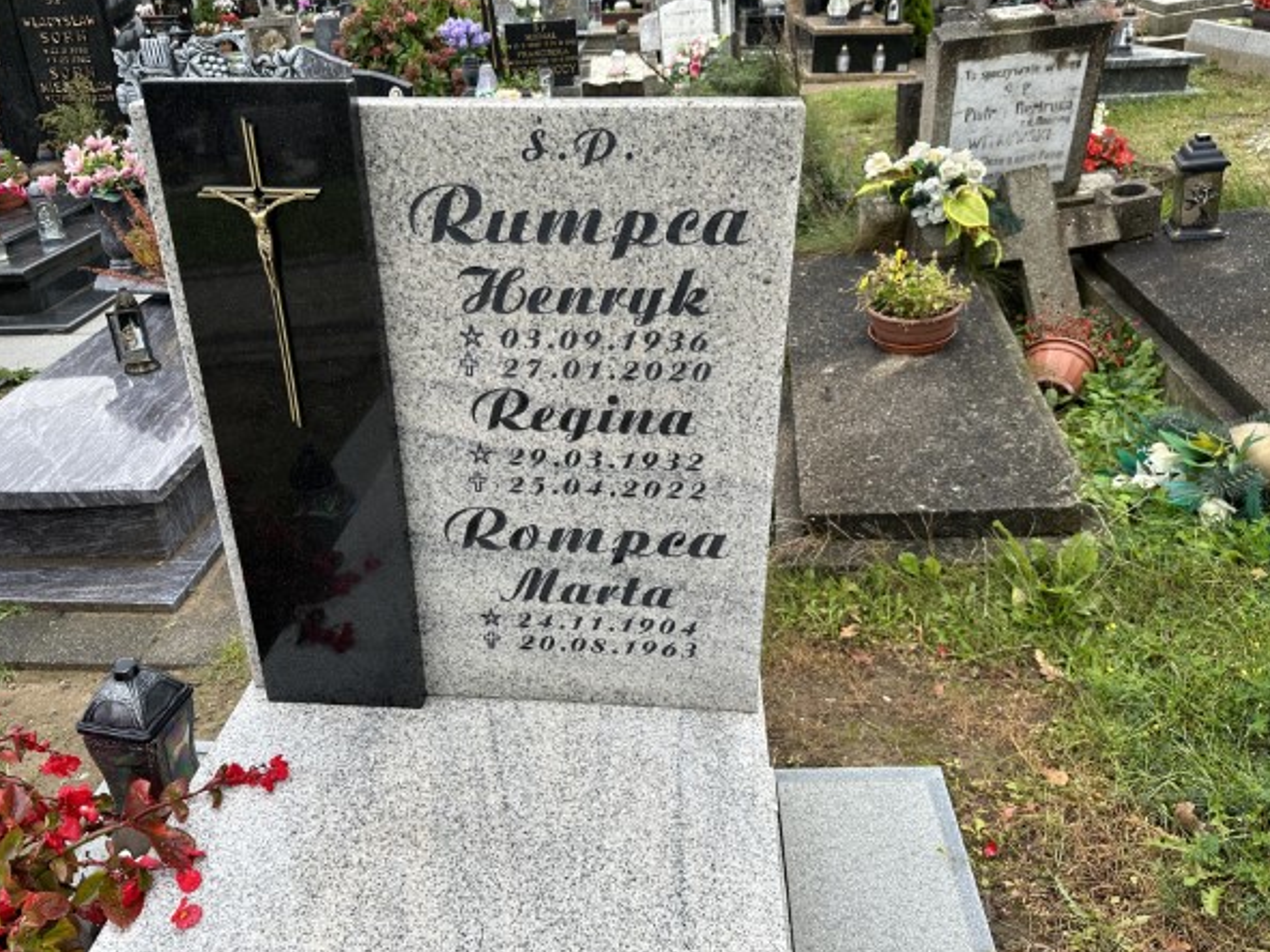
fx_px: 954
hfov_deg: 67.3
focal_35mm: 26
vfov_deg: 53.0
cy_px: 447
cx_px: 600
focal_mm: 6.86
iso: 80
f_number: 1.78
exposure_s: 1/680
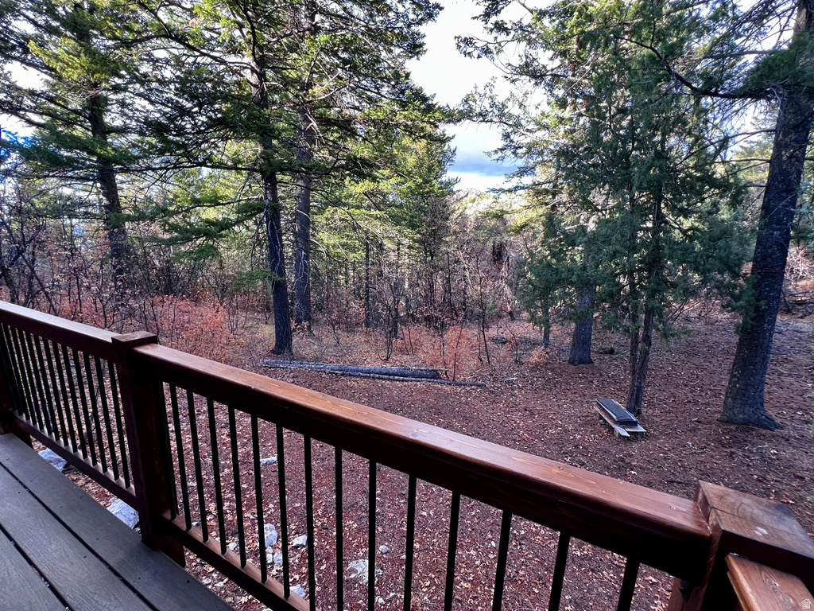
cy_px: 306
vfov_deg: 89.9
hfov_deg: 106.2
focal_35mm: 13
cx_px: 407
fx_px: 306
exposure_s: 1/99
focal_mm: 1.57
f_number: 1.8
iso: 80
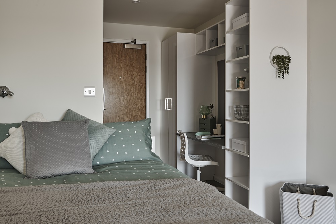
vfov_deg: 38.9
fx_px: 317
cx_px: 168
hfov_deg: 55.8
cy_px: 112
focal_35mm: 34
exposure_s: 1/2.5
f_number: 11
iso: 100
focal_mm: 34
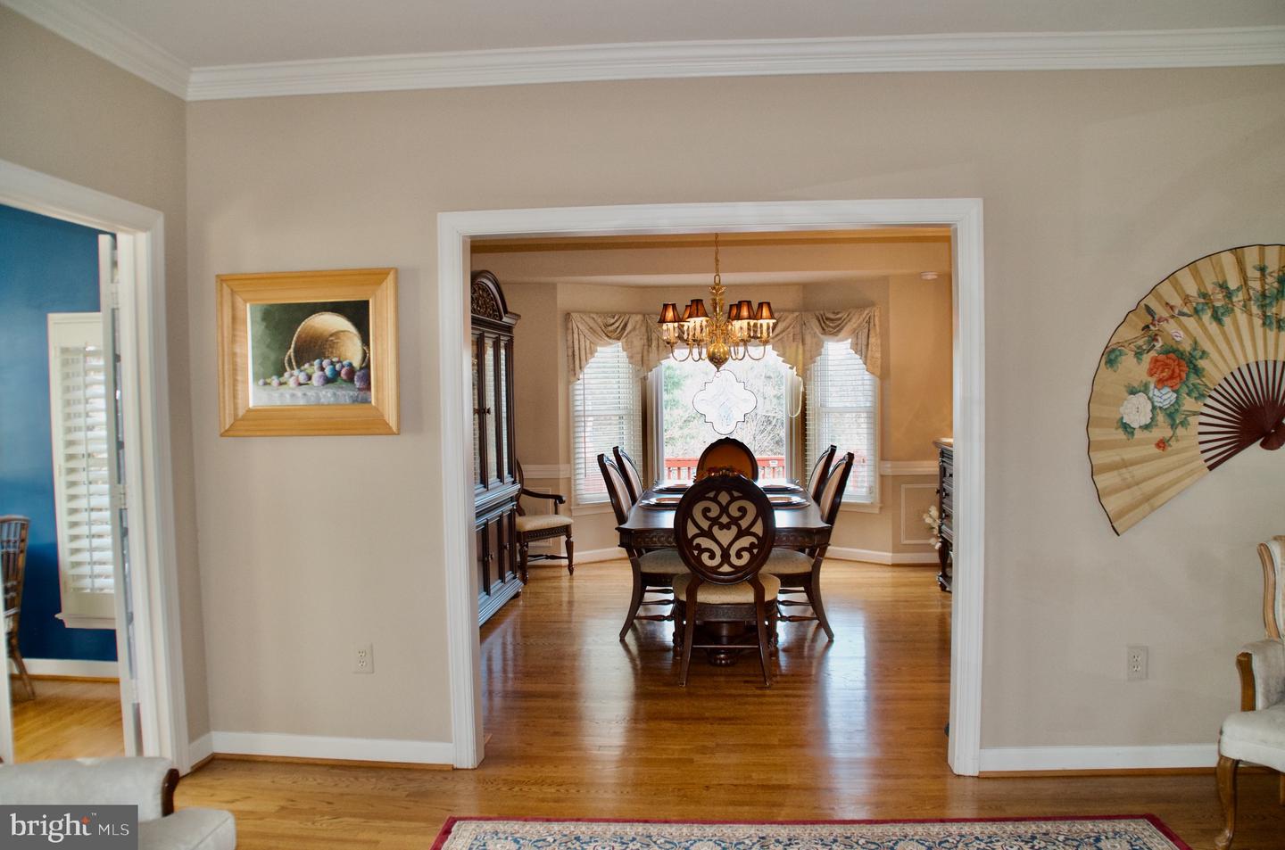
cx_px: 642
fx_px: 1175
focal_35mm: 33
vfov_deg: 39.8
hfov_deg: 57.3
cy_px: 425
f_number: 5.6
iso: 1600
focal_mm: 22
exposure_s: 1/60
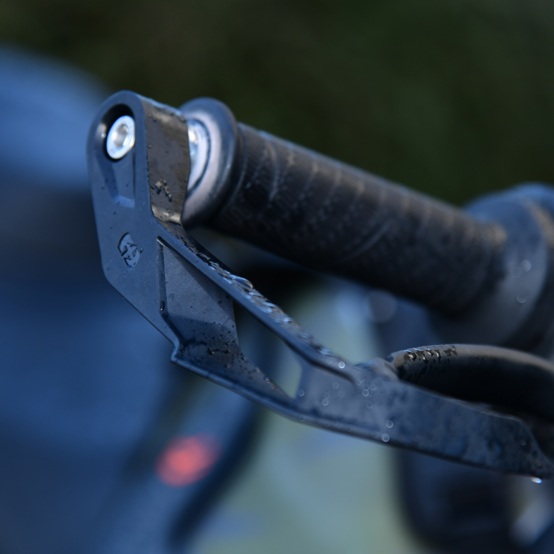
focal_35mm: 154
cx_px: 287
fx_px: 2788
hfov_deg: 11.3
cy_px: 278
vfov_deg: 11.3
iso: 500
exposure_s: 1/160
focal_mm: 120
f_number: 4.5
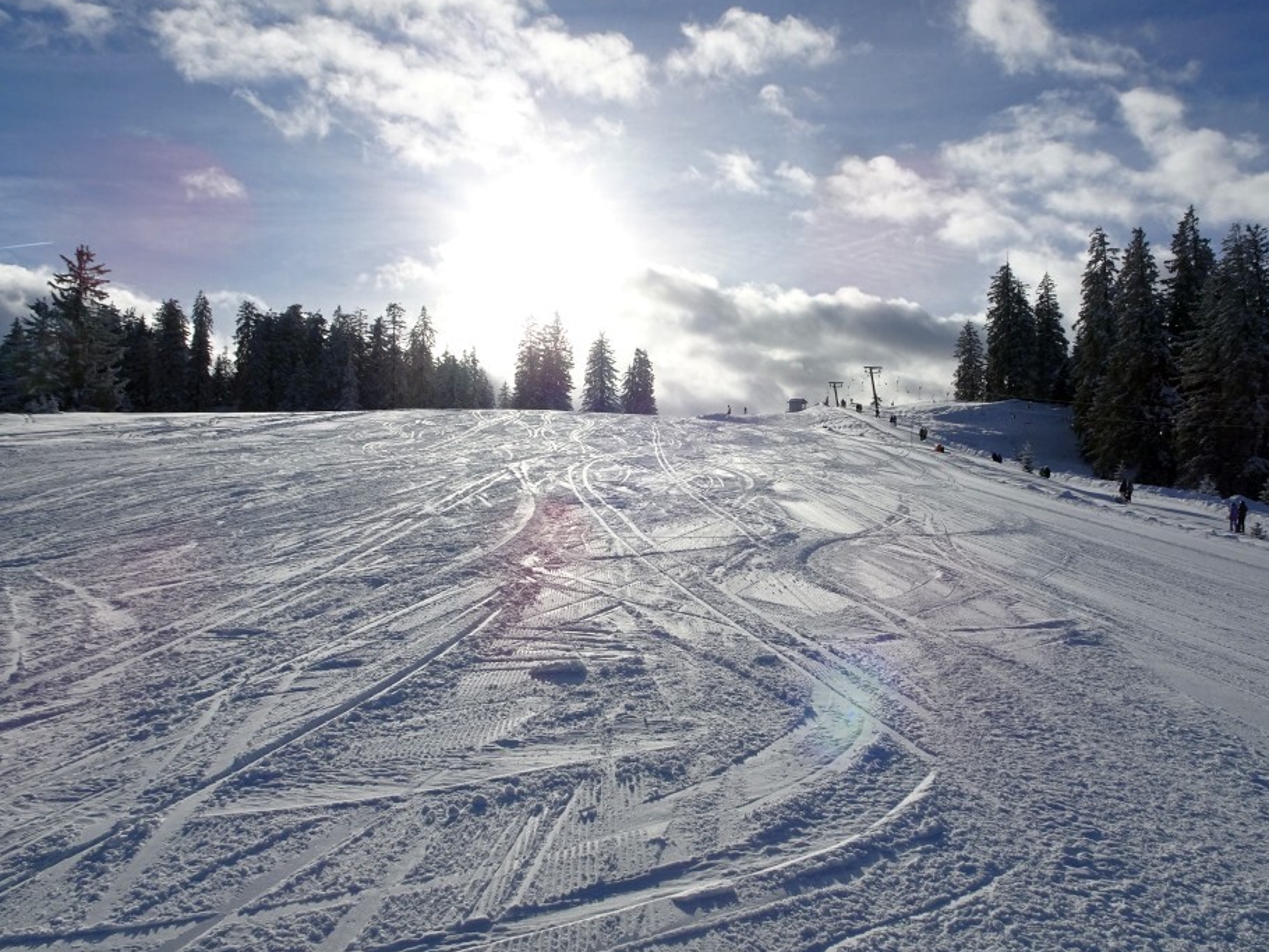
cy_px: 493
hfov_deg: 65.2
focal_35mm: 27
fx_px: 990
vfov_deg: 51.4
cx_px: 692
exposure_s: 1/2000
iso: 80
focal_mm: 4.1
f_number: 4
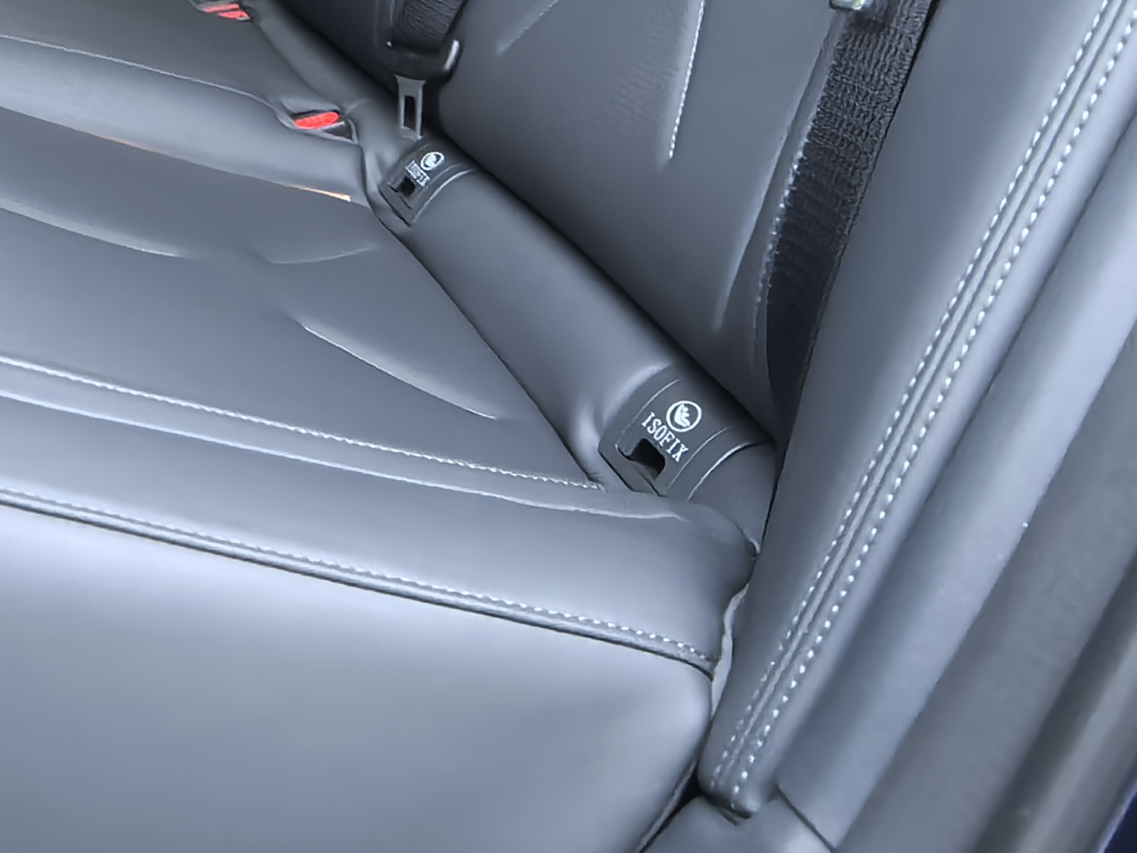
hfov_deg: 41.5
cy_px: -216
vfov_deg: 29.3
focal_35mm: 41
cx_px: 77
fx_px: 1347
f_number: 2.2
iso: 400
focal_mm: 1.95
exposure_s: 1/33.3
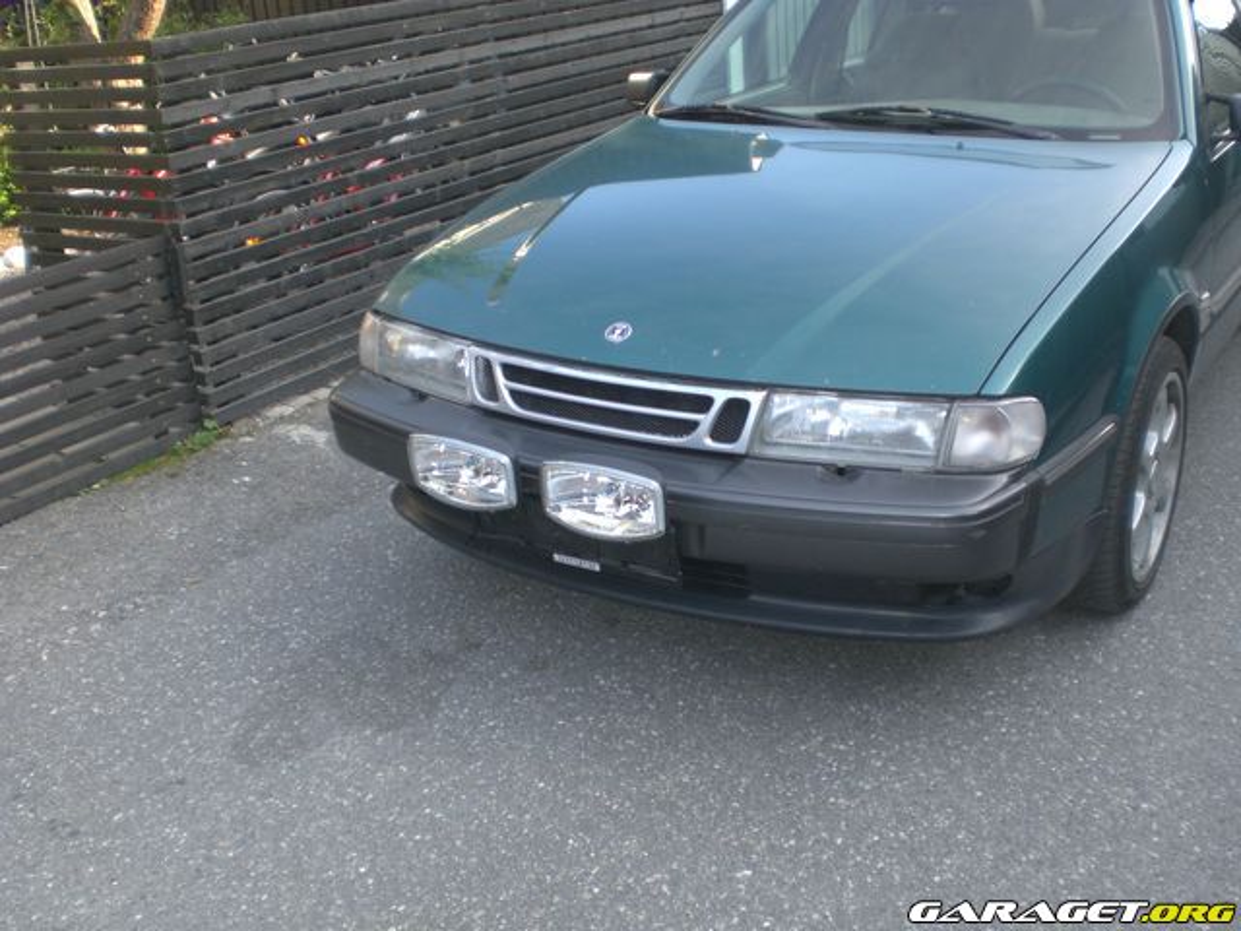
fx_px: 1362
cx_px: 620
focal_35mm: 38
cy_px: 466
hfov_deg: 49.0
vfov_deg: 37.7
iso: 100
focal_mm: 6.3
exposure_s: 1/160
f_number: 3.1
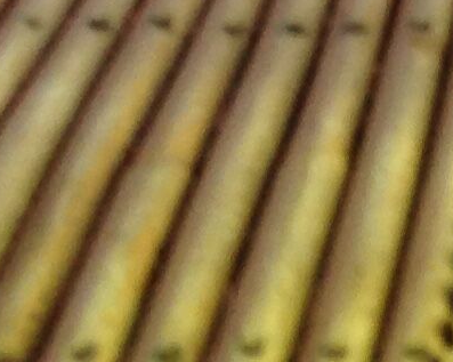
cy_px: 243
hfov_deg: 8.0
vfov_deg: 6.9
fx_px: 2988
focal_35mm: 223
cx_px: 1119
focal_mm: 4.28
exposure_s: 1/15
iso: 100
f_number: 2.4
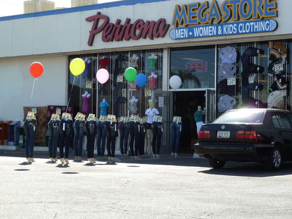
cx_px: 146
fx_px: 658
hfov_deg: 25.0
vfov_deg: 18.9
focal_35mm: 78
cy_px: 110
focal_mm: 12.8
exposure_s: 1/250
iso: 80
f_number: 4.2
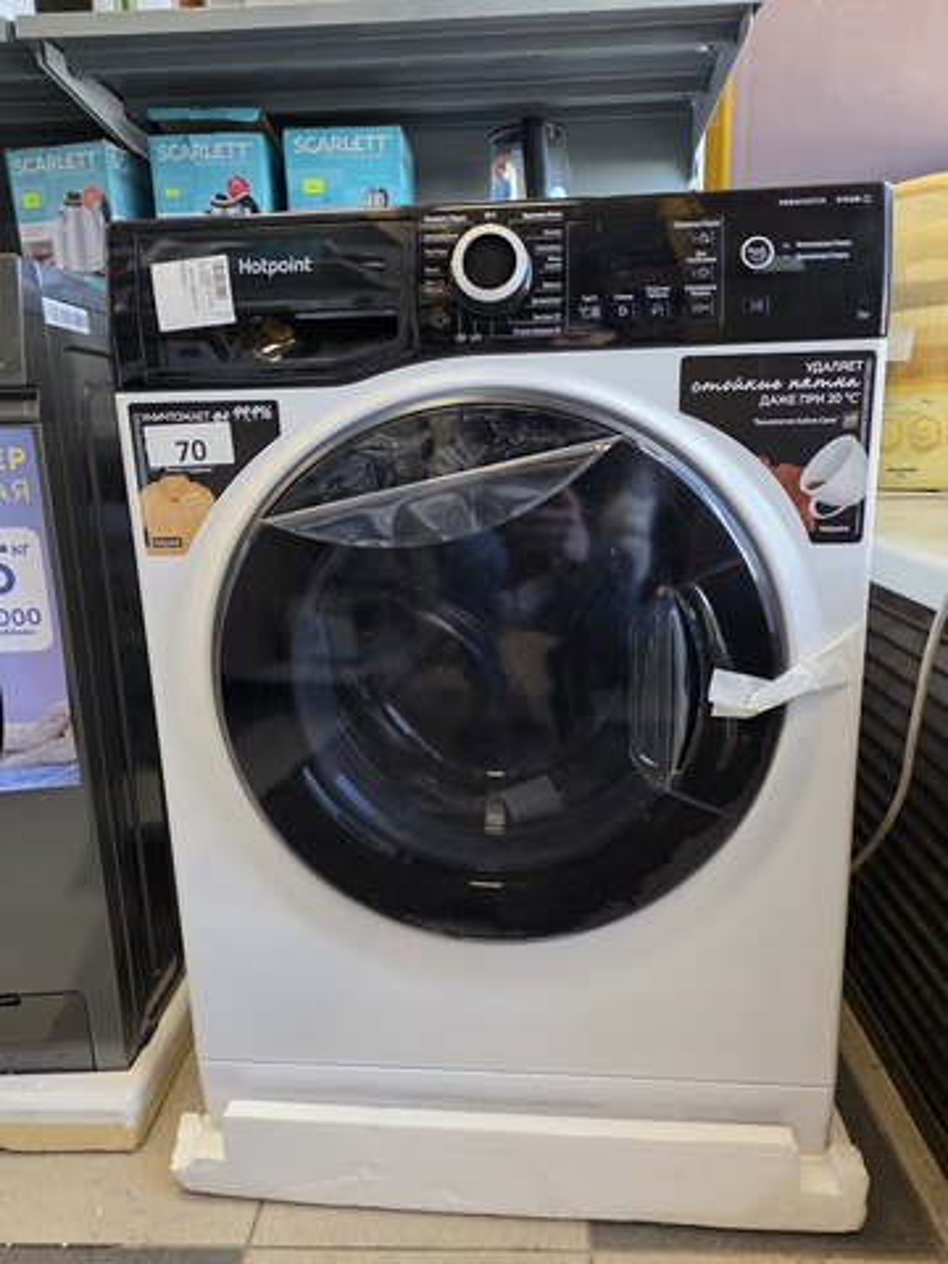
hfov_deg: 58.9
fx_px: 840
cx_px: 474
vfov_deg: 73.9
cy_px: 632
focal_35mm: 23
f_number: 1.7
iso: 160
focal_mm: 6.25
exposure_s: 1/100
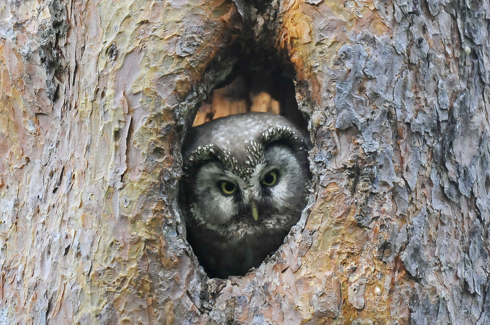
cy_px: 162
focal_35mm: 900
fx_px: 12235
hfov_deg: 2.3
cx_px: 245
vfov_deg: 1.5
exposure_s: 1/50
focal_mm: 600
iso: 800
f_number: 6.3
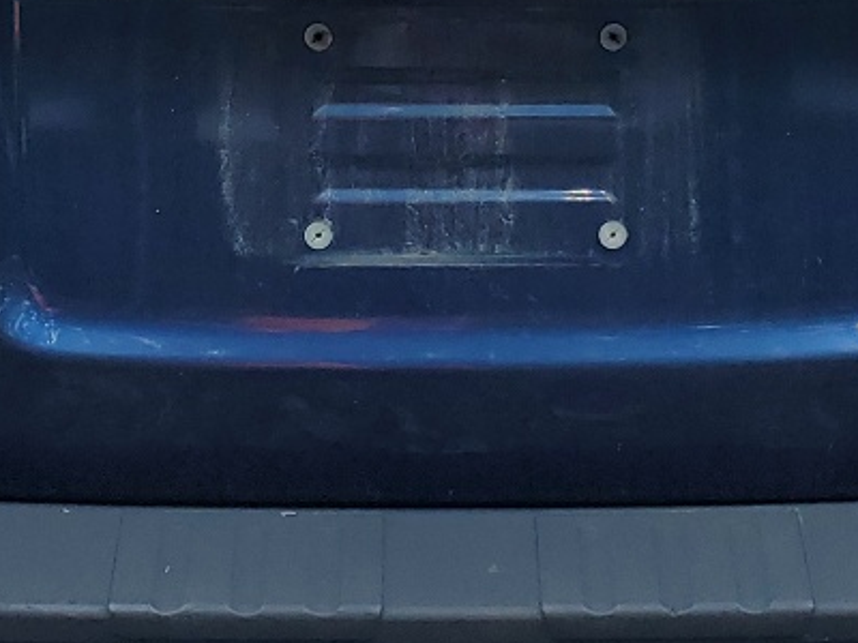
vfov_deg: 13.9
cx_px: 440
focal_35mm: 104
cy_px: -84
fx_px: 2578
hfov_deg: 18.9
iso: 50
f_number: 1.5
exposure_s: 1/556
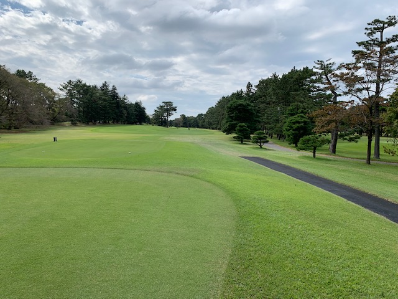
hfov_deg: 67.3
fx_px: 299
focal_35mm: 26
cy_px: 150
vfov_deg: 53.1
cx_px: 199
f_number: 1.8
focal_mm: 4.25
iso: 25
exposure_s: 1/2755
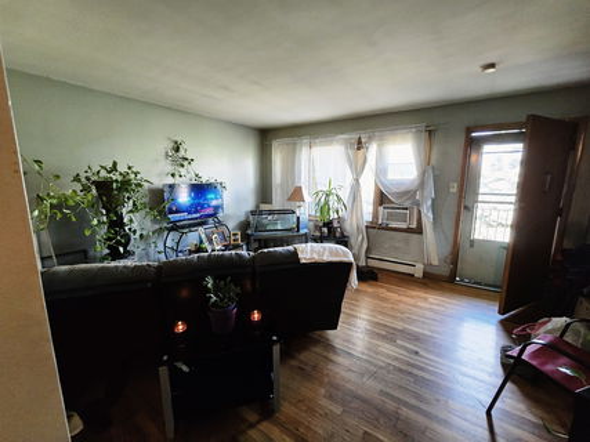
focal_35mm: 13
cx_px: 295
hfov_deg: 106.2
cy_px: 221
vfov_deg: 89.9
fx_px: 222
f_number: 2.2
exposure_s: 1/60.2
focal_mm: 2.2
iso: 400
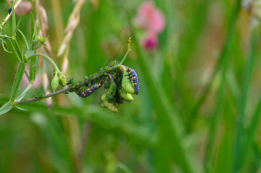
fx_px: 2170
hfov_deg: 6.9
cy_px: 86
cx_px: 130
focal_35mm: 300
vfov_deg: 4.6
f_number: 10
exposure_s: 1/200
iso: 400
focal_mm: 200
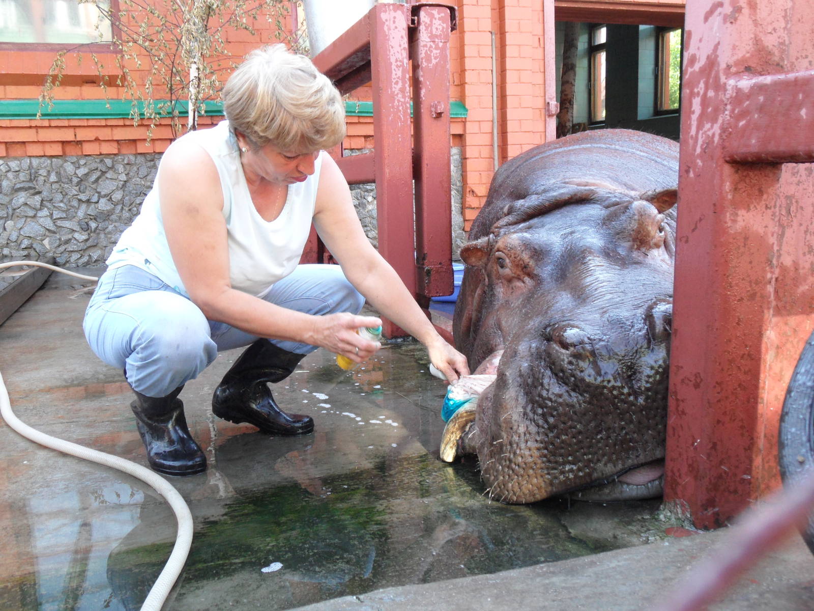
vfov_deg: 44.2
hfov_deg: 56.8
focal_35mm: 32
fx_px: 752
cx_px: 407
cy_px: 306
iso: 200
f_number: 3.4
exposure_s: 1/60
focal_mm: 5.3
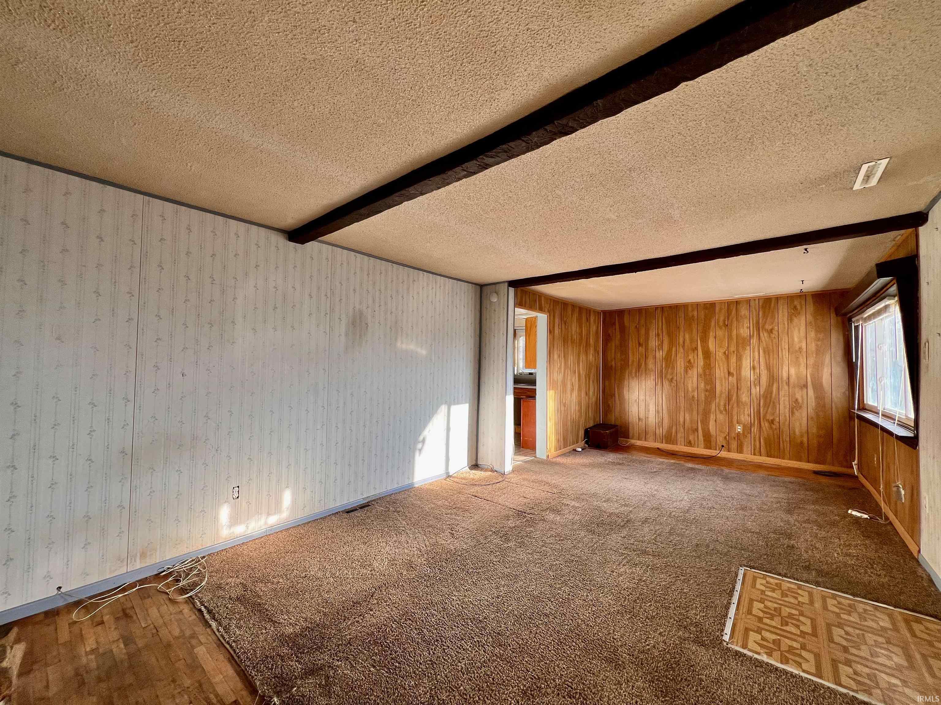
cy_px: 352
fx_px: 353
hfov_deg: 106.2
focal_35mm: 13
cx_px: 470
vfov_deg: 89.9
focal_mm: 1.57
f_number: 1.8
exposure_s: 1/99
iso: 32
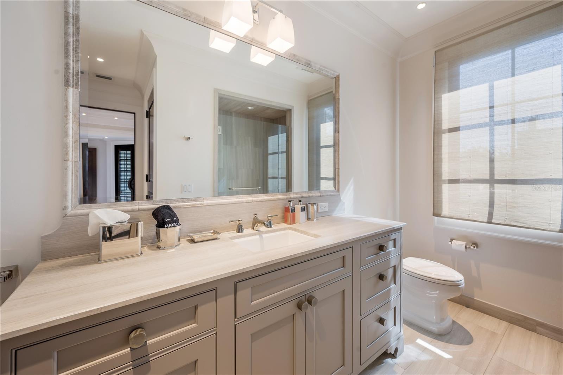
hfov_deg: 104.3
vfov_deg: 81.2
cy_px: 188
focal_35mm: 14
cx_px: 282
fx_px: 219
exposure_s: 1/6
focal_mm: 14
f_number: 8
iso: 100
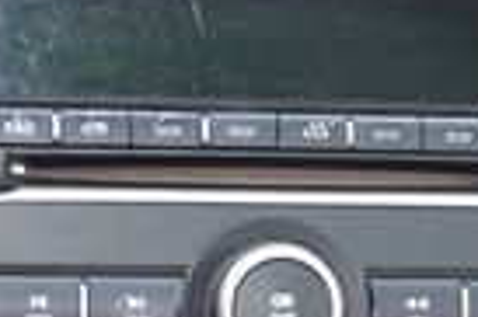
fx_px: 2042
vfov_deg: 8.7
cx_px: 248
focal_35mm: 154
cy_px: 442
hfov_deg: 13.3
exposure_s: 1/60
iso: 1600
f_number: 3.8
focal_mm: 22
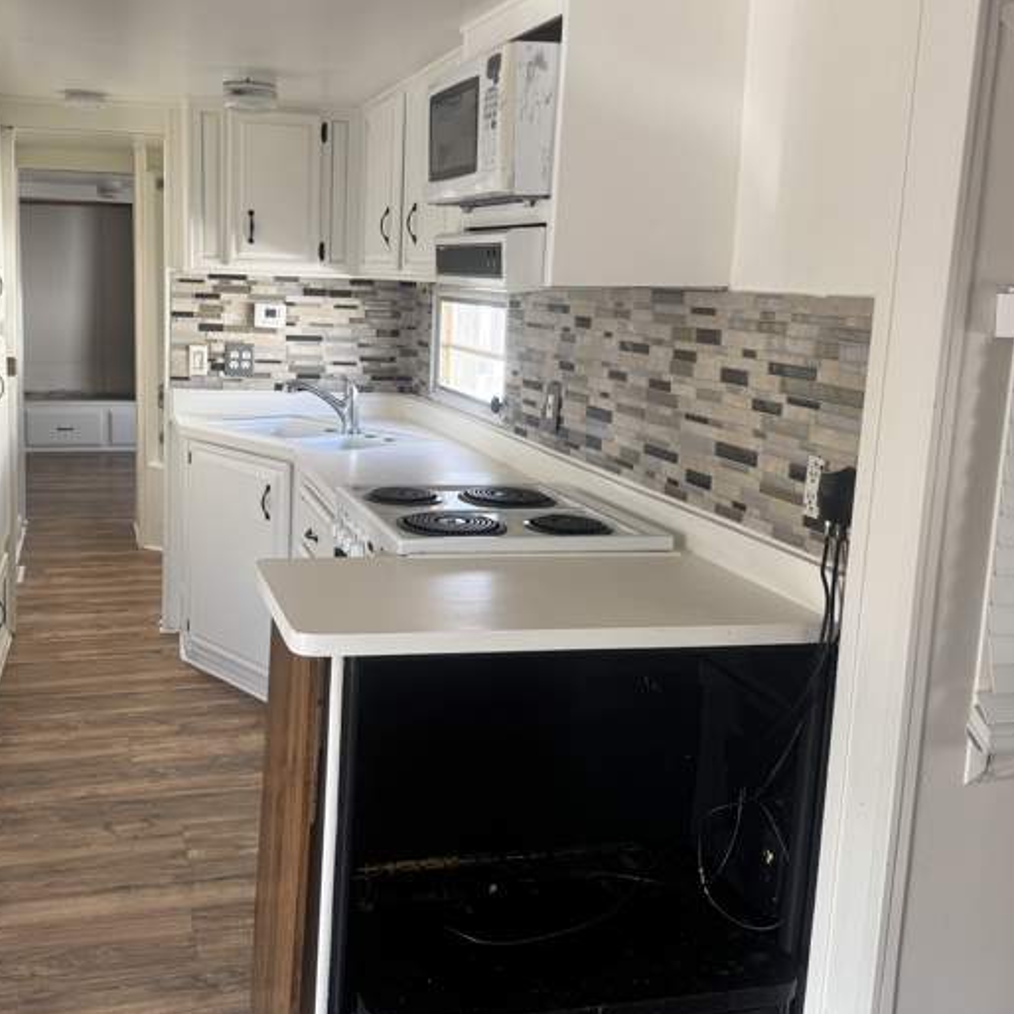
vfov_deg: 49.6
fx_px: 1094
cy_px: 432
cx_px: 365
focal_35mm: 33
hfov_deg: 49.1
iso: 125
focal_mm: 6.76
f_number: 1.78
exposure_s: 1/121
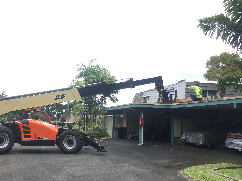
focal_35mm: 34
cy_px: 103
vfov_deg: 41.7
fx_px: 238
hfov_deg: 53.7
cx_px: 102
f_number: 2.2
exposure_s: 1/478
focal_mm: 4.15
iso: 25
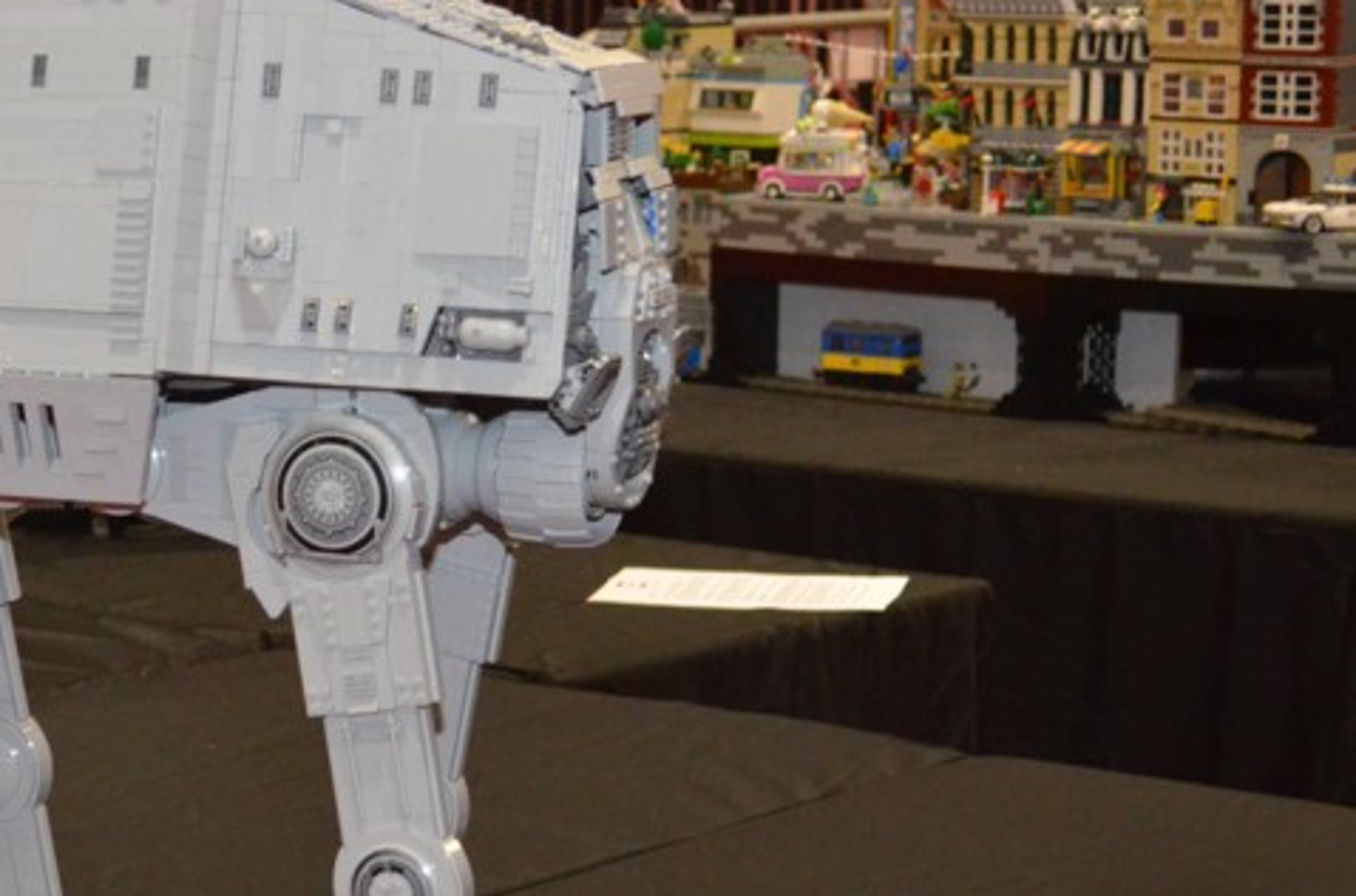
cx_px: 48
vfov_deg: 12.0
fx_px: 4245
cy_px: 689
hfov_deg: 17.8
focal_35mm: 113
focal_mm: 36
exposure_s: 1/60
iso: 3200
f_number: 5
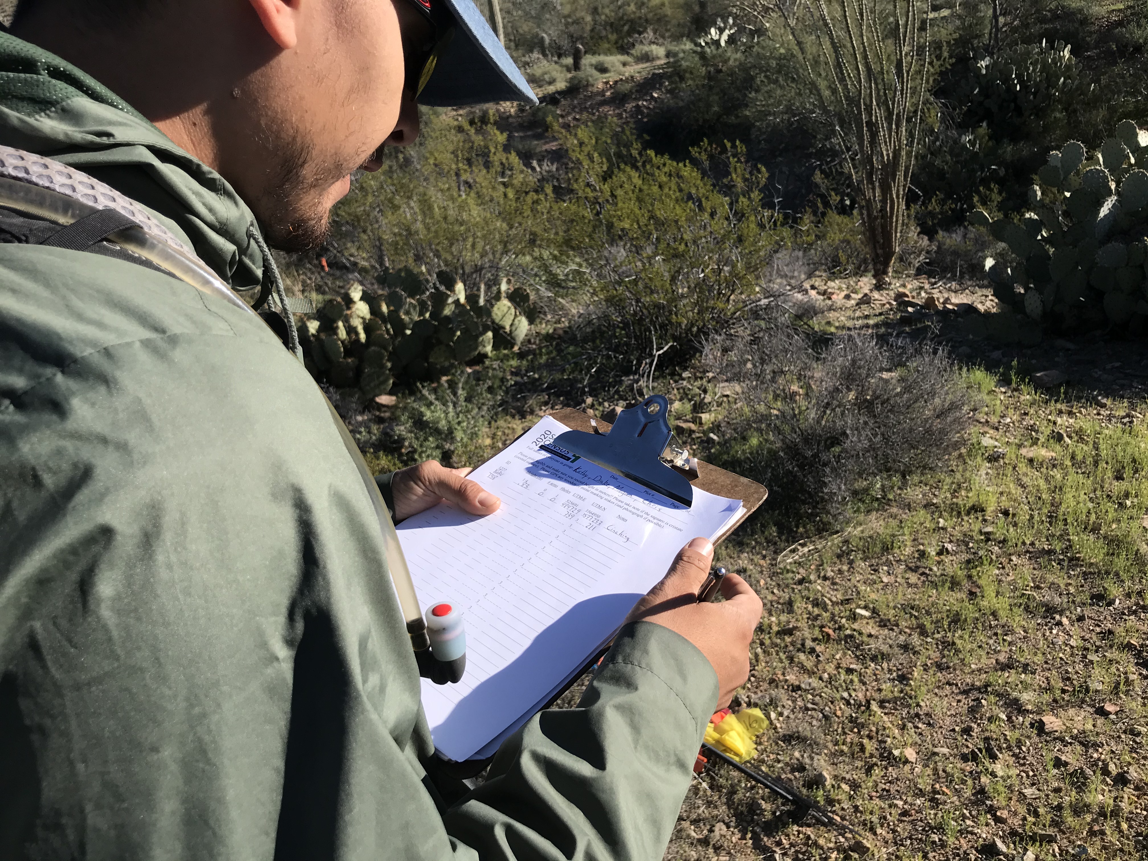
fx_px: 929
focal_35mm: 28
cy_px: 430
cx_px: 574
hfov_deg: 63.4
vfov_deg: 49.7
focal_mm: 3.99
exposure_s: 1/1451
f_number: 1.8
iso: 20
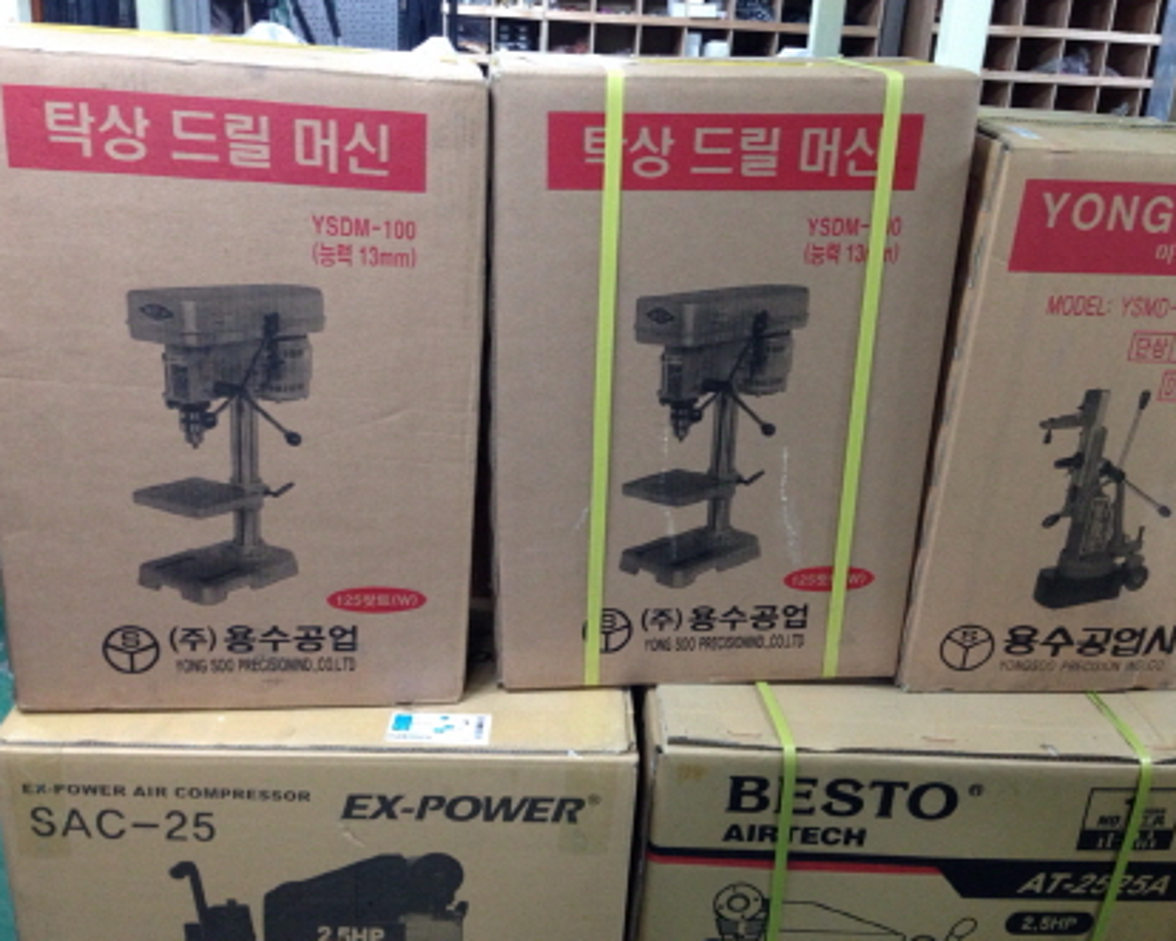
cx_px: 585
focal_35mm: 35
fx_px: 1218
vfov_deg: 42.2
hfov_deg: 51.5
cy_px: 463
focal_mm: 4.12
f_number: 2.4
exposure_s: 1/20
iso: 200
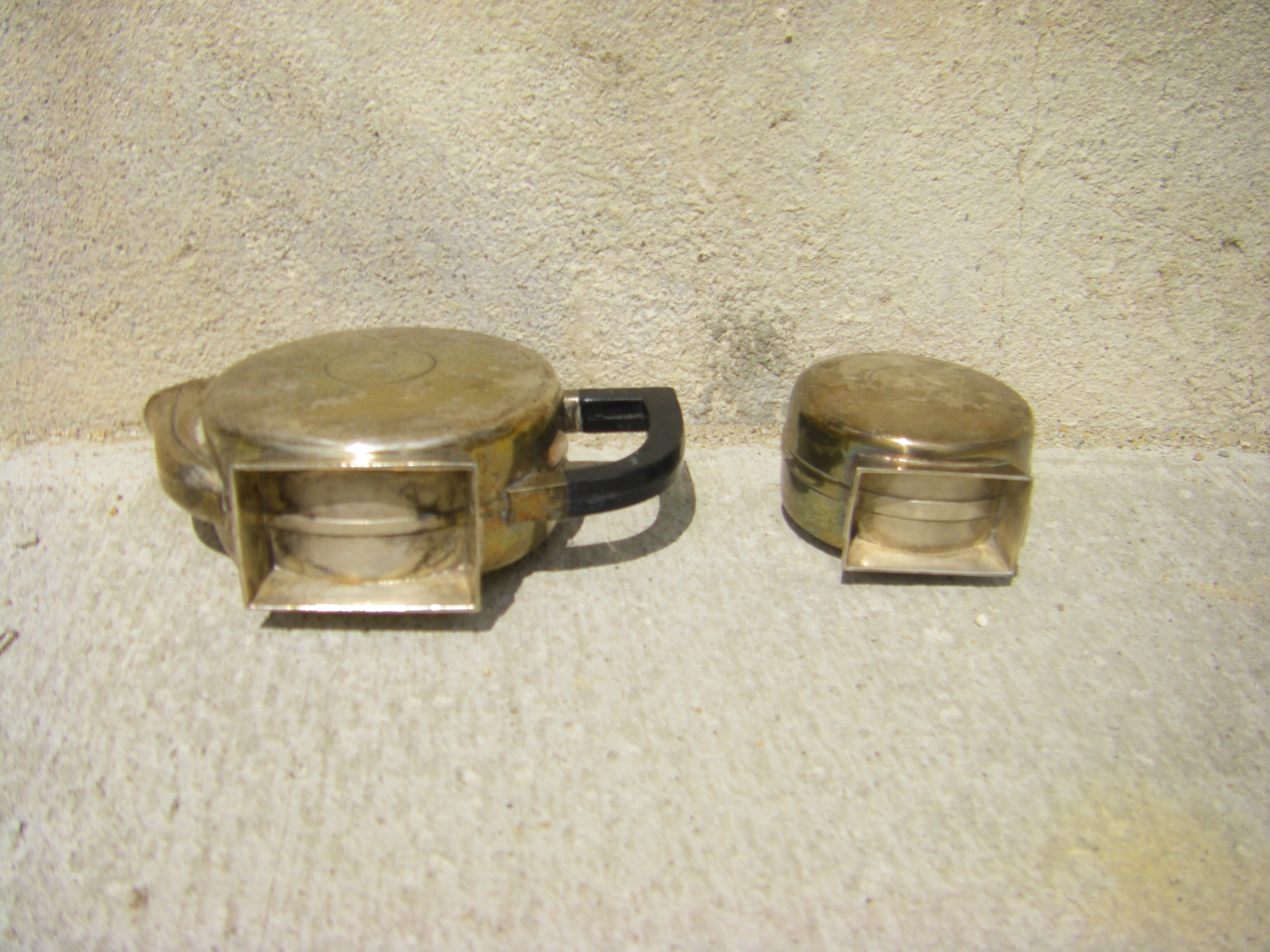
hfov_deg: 49.0
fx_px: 1394
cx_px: 635
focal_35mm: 38
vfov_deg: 37.7
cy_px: 476
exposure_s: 1/500
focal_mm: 6.3
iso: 64
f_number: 7
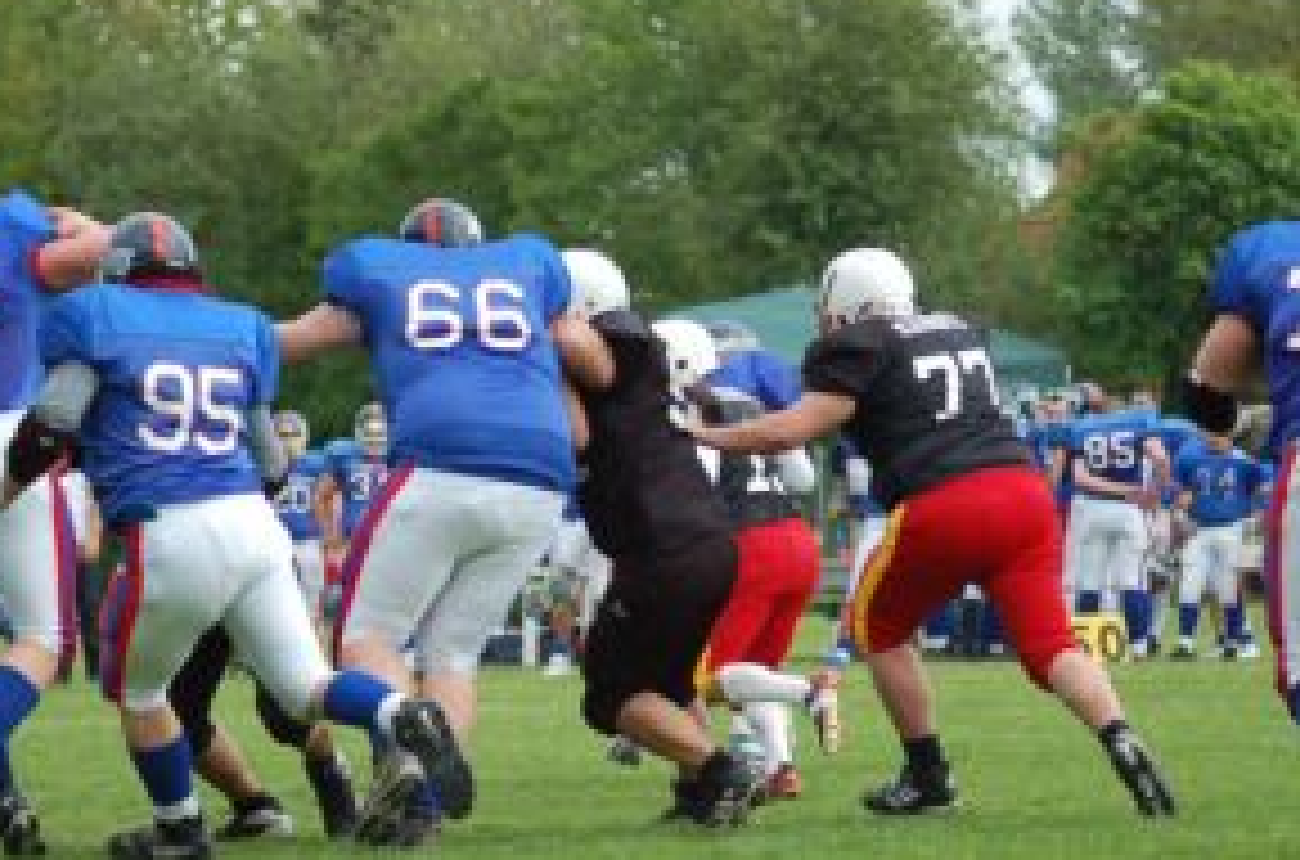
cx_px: 596
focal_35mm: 235
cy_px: 464
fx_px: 8463
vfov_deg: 5.8
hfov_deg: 8.8
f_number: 4.2
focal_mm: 100
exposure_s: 1/1000
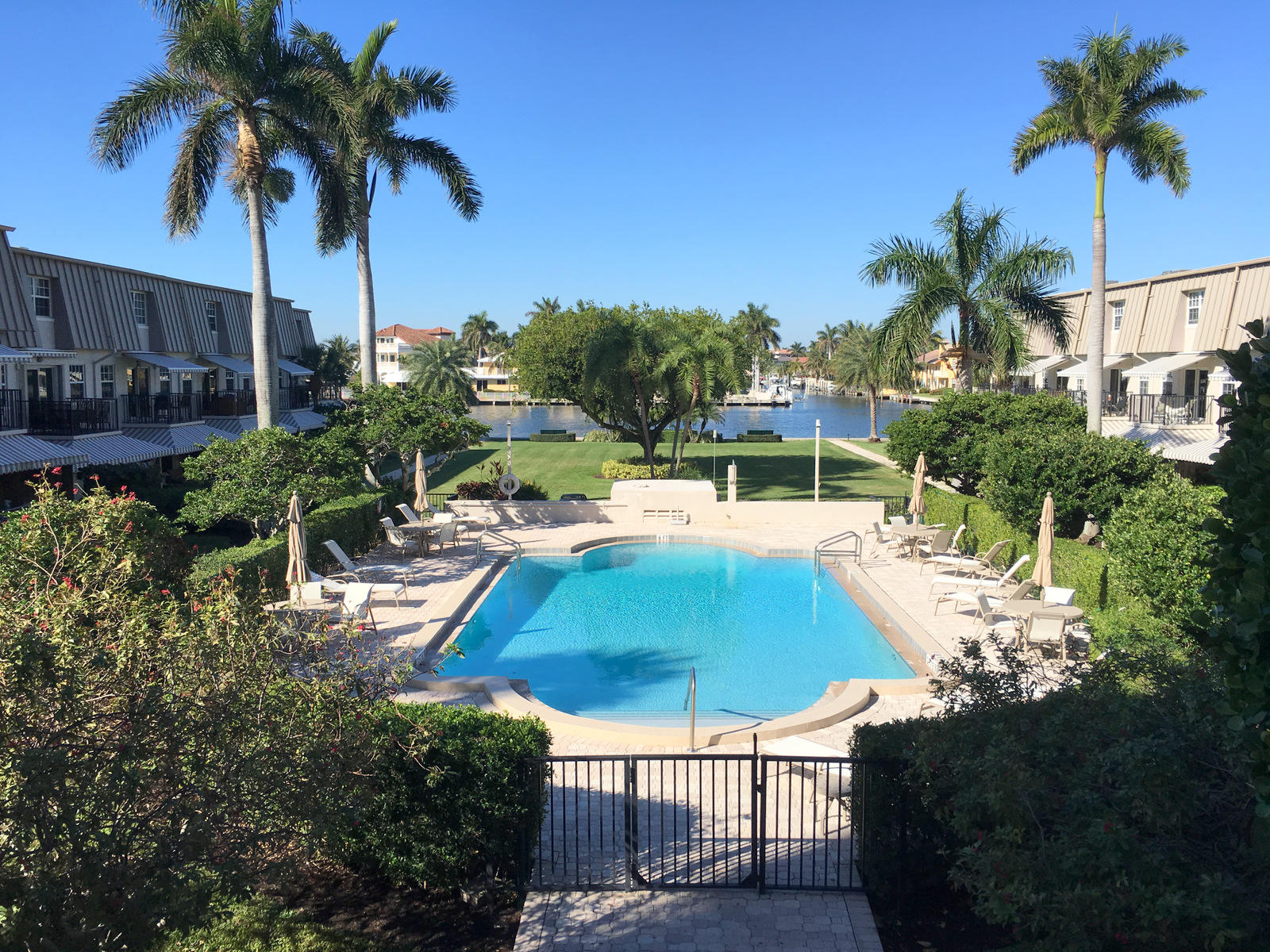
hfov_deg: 61.7
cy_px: 476
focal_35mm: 29
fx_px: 1064
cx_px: 635
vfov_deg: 48.2
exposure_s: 1/1637
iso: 25
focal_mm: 4.15
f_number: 2.2
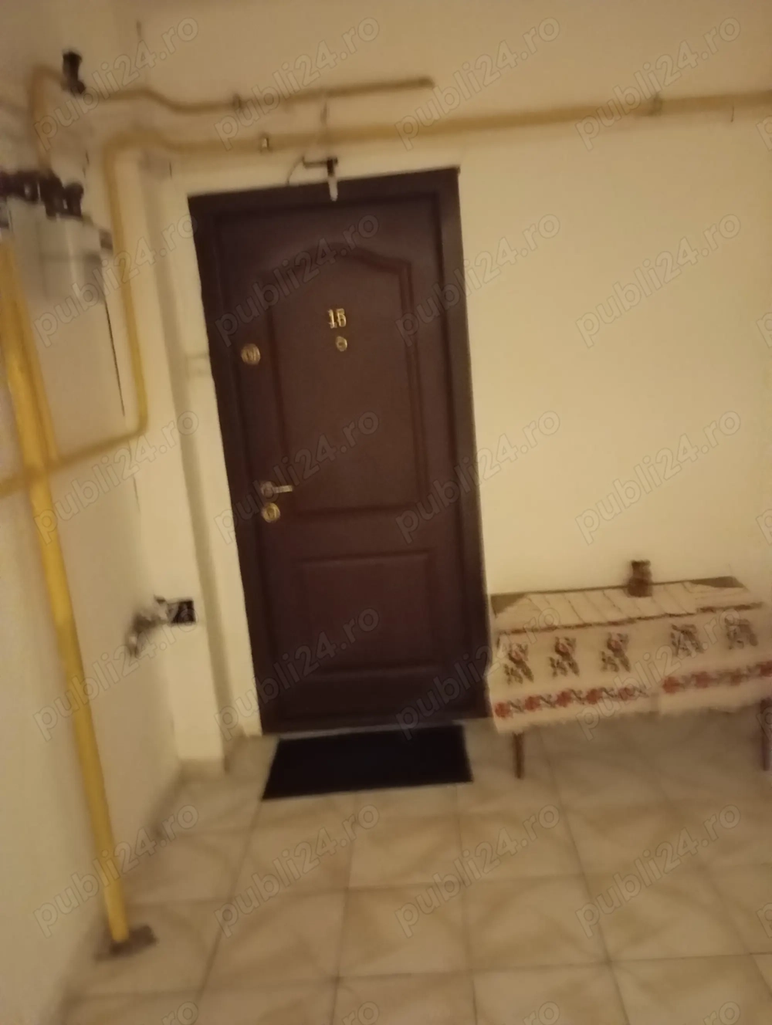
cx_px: 386
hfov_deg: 49.9
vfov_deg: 63.4
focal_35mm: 28
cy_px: 512
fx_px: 830
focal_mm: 4.27
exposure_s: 1/14.3
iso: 12600
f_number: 1.8
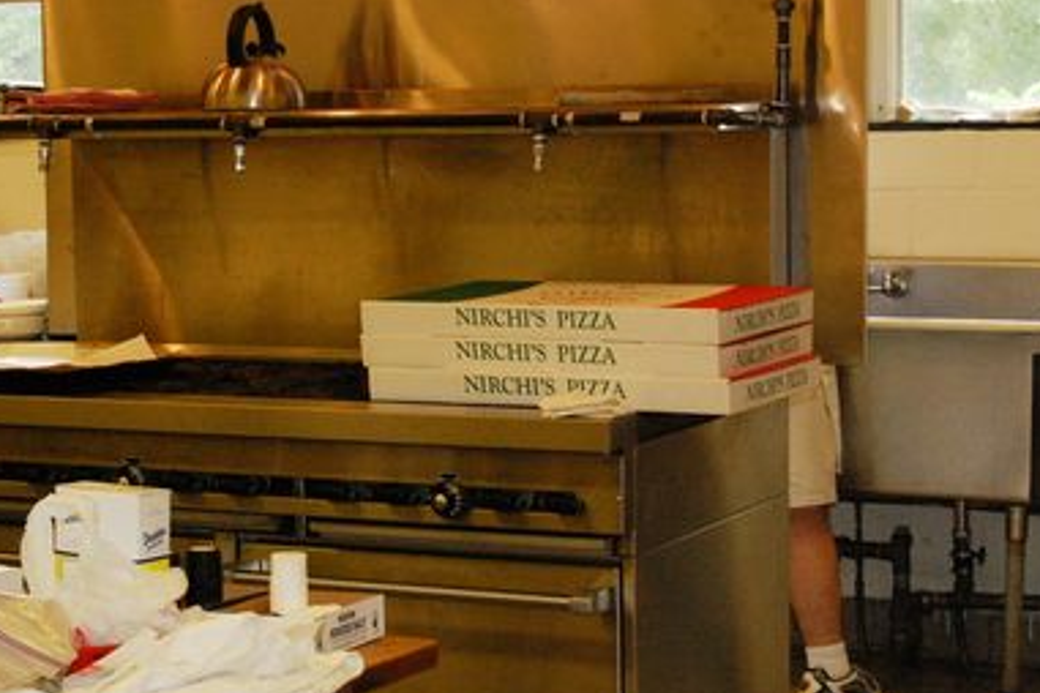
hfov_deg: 23.5
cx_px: 530
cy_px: 355
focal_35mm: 87
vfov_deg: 15.8
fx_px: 2499
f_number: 14
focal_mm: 55
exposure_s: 1/30
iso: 1600
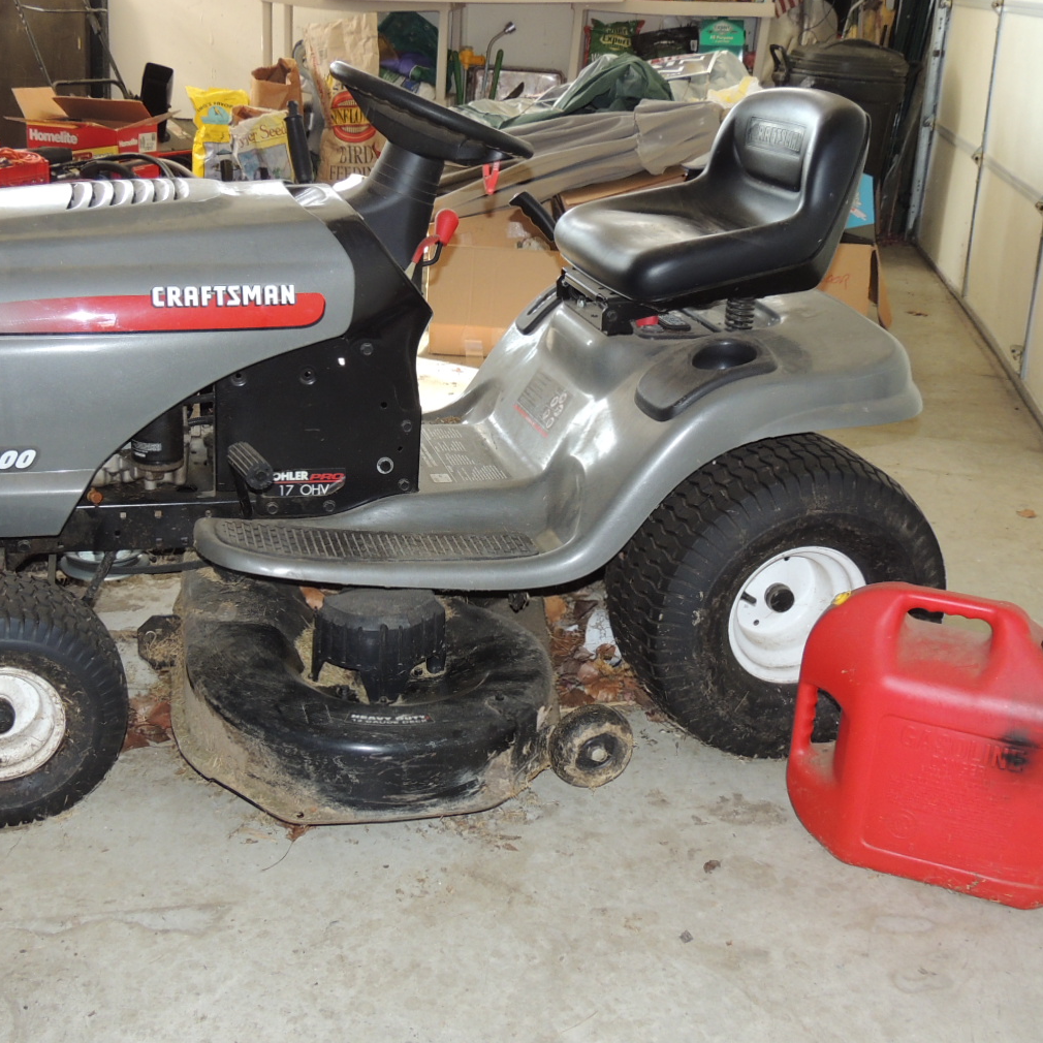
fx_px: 1432
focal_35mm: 42
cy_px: 506
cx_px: 452
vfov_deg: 40.0
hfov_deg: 40.0
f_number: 3.1
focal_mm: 5.3
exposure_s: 1/30
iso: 200
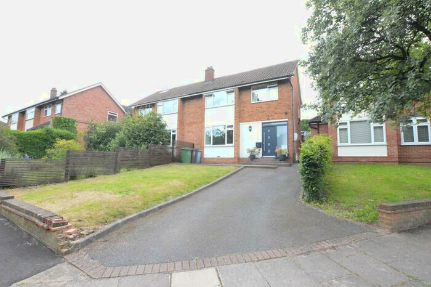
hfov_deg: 100.4
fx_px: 179
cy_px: 144
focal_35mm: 15
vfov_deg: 77.3
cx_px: 216
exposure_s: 1/400
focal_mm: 10
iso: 3200
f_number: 10
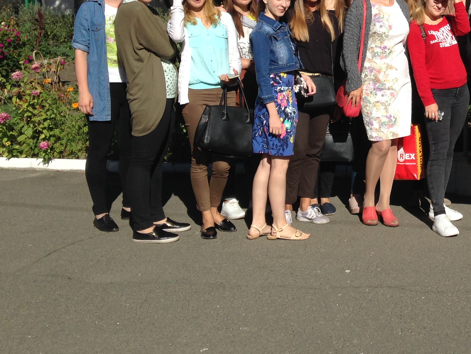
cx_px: 471
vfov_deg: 21.0
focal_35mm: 68
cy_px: 9
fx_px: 925
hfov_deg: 27.0
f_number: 2.4
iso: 50
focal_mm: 4.12
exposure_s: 1/2262
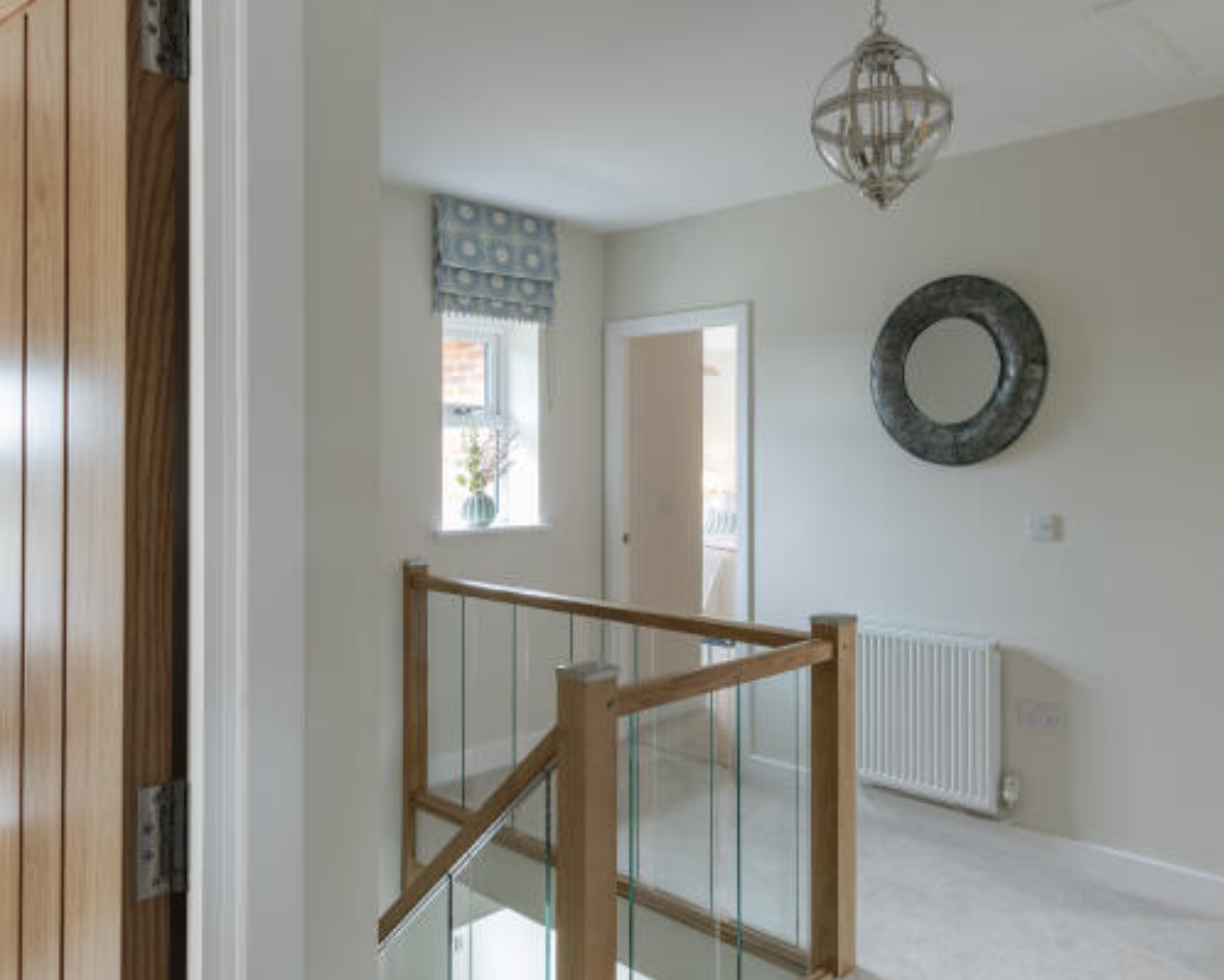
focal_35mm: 27
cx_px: 686
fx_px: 979
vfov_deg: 53.2
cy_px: 448
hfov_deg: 63.8
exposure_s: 2.5
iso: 100
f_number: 11
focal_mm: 14
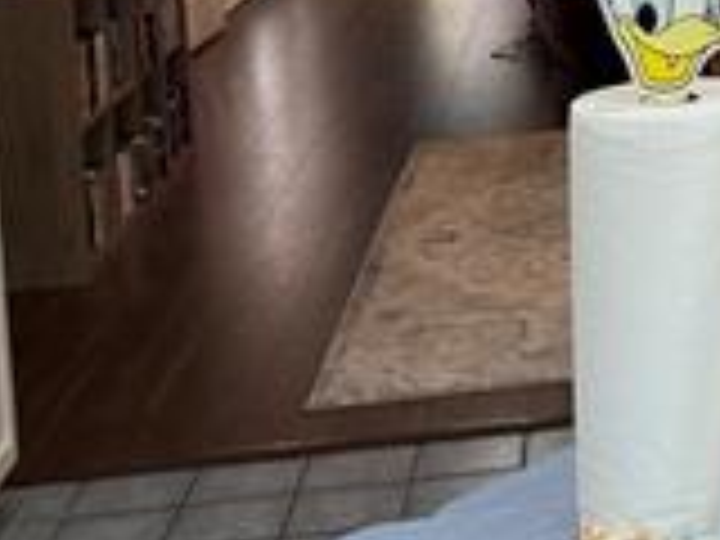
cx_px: 994
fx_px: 1997
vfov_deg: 14.8
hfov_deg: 18.6
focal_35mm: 96
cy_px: -135
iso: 160
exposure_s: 1/60
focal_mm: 6.76
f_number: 1.78
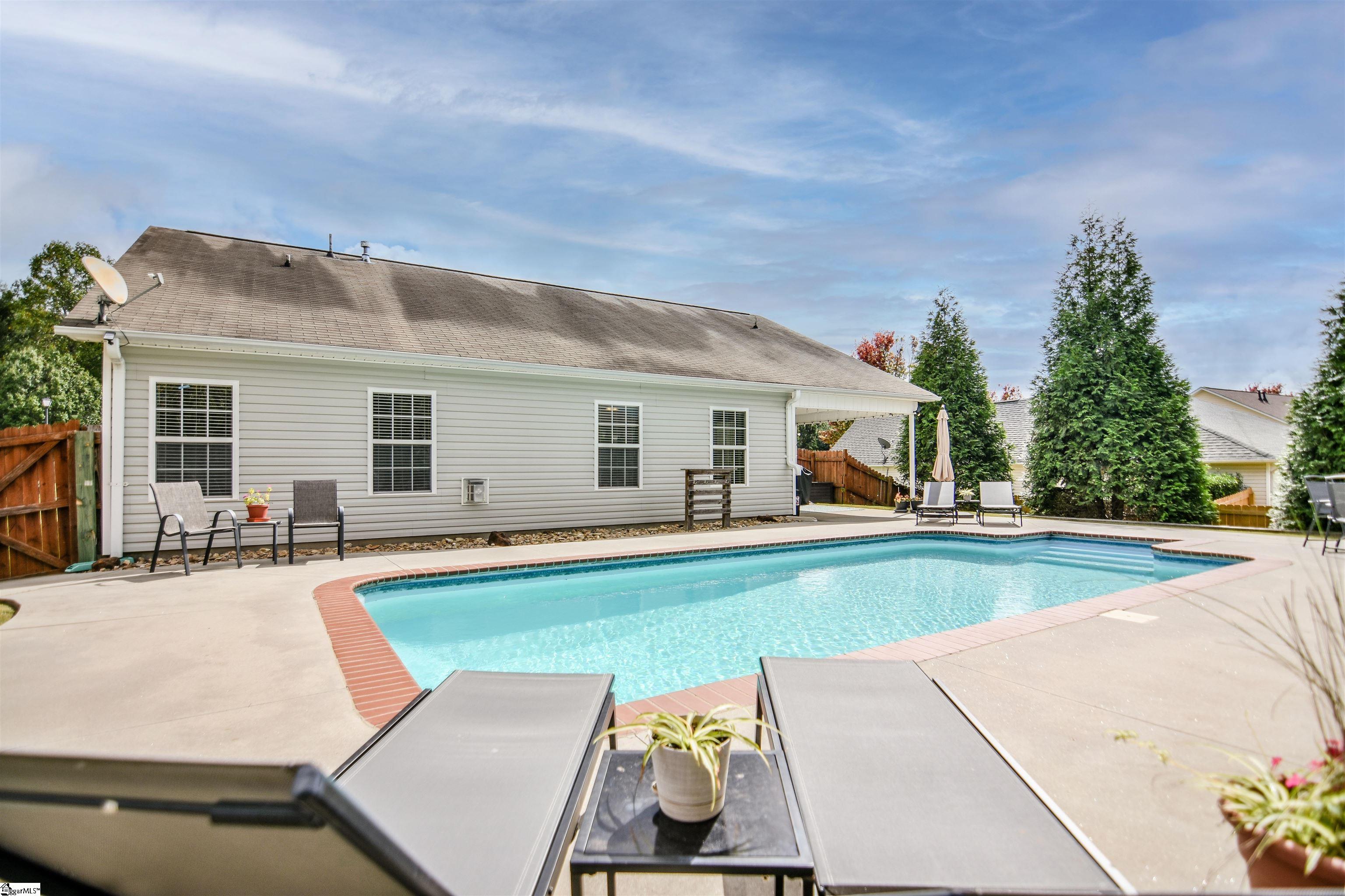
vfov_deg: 72.1
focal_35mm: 16
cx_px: 672
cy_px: 448
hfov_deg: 95.0
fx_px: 616
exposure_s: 1/2500
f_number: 2.8
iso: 160
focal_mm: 11
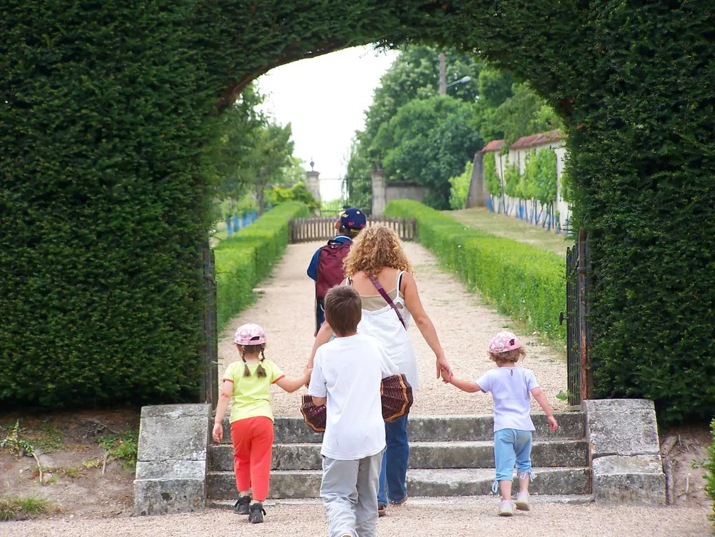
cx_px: 358
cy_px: 268
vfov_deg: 7.1
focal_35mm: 209
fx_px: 4317
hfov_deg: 9.5
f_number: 3.2
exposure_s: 1/320
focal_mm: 34.6
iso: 80
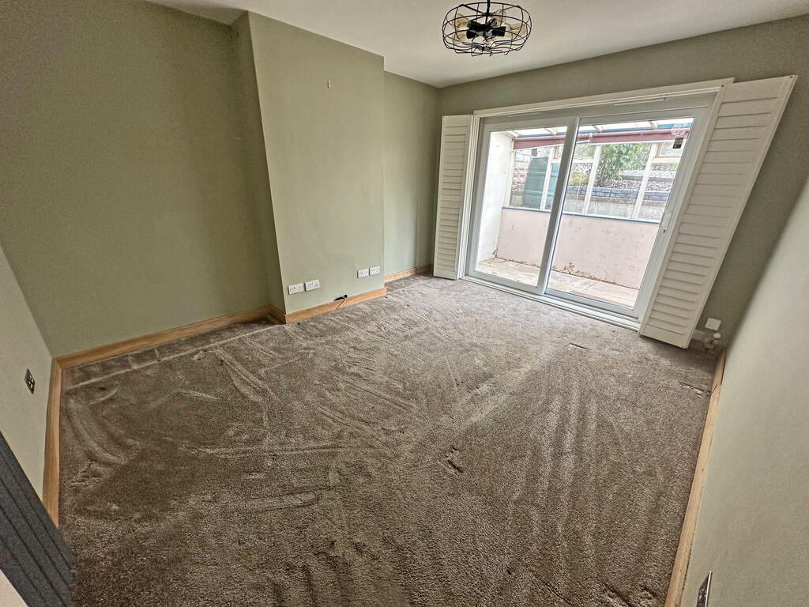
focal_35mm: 14
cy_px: 304
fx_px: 327
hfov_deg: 102.1
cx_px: 404
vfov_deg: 85.7
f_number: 2.2
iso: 125
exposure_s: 1/99
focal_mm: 2.22
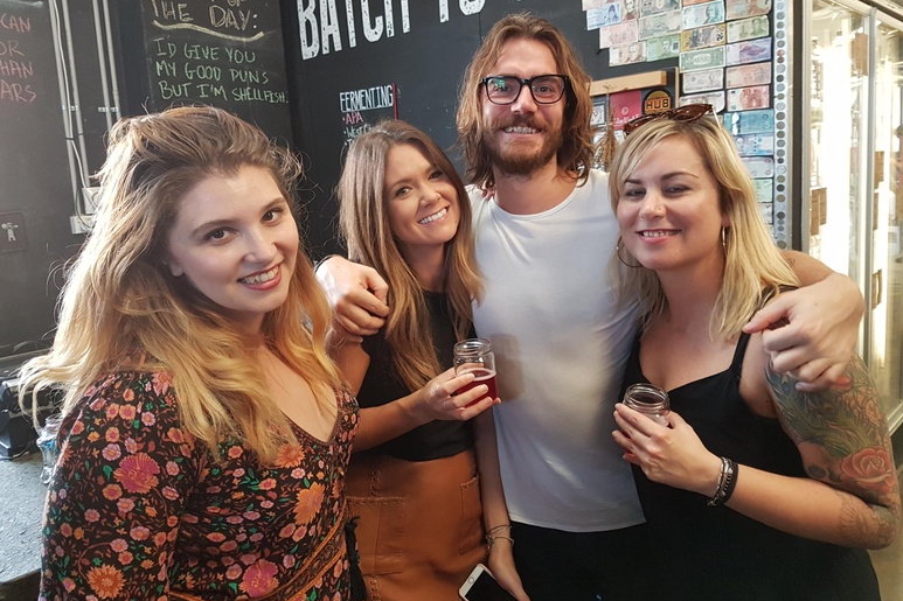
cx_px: 458
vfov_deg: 46.4
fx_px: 702
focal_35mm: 28
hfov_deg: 65.5
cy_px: 281
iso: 160
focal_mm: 4.2
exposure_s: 1/33
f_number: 1.7
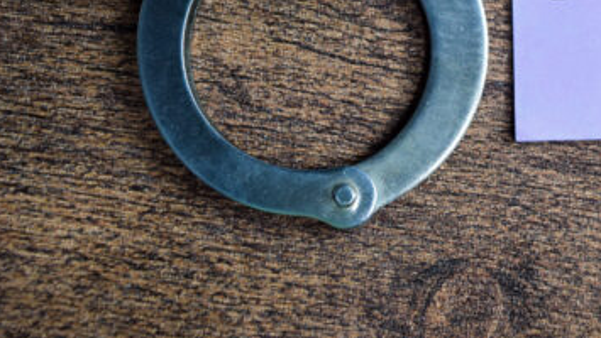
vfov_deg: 14.9
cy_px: -83
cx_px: 535
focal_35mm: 78
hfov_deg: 26.3
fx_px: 1246
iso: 800
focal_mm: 23
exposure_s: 1/60
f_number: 5.6
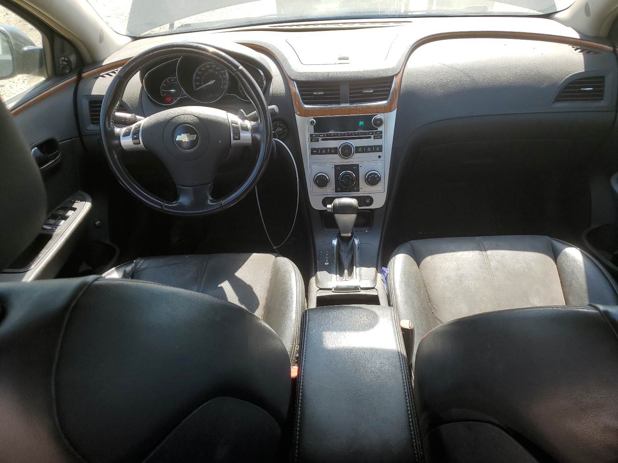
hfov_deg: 67.3
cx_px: 309
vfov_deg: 53.1
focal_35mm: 26
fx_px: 464
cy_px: 232
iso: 50
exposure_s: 1/526
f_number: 1.5
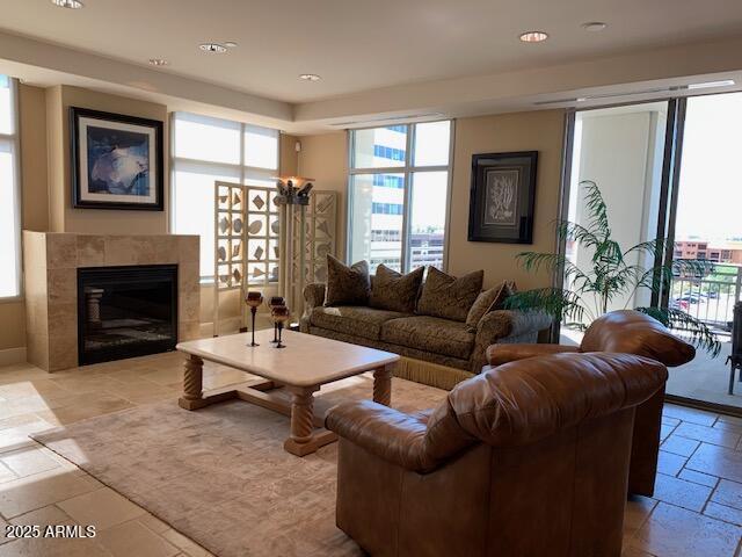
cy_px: 278
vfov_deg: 53.1
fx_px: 557
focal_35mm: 26
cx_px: 371
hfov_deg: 67.3
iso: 32
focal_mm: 4.25
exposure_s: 1/120
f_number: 1.8
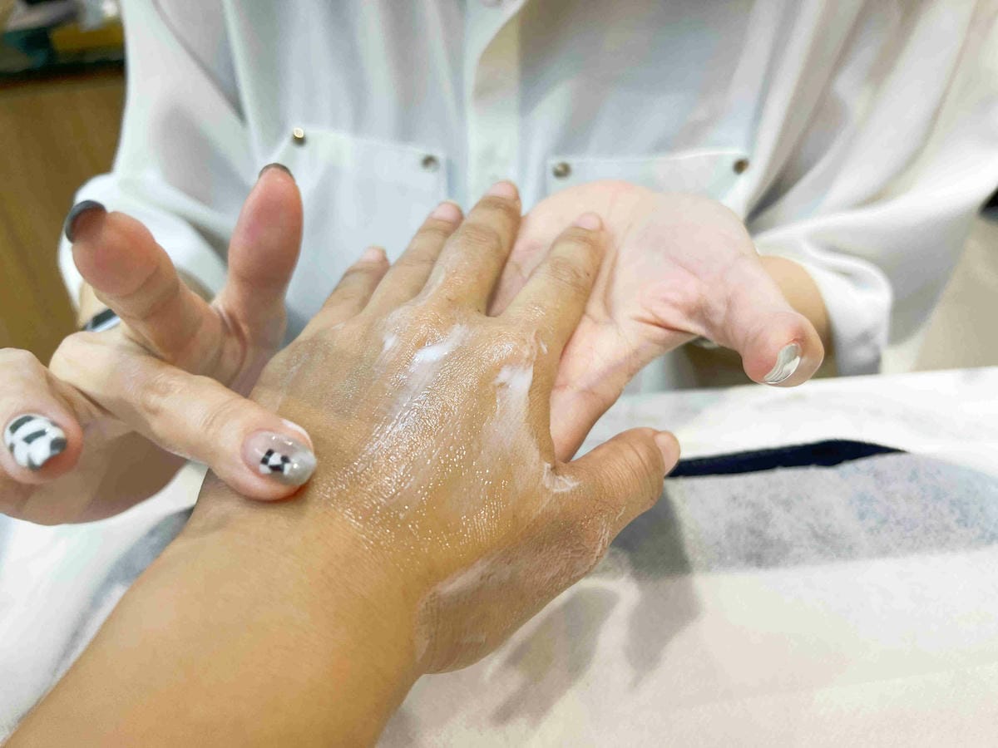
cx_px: 499
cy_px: 374
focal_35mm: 26
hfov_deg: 67.3
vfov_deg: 53.1
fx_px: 750
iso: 32
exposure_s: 1/142
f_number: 1.5
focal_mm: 5.7
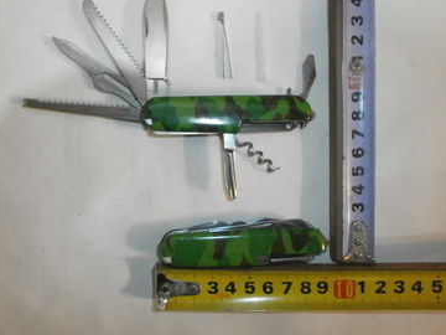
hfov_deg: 59.9
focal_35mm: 30
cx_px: 203
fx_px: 387
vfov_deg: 46.8
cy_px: 154
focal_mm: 4.8
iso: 800
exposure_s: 1/40
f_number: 2.9
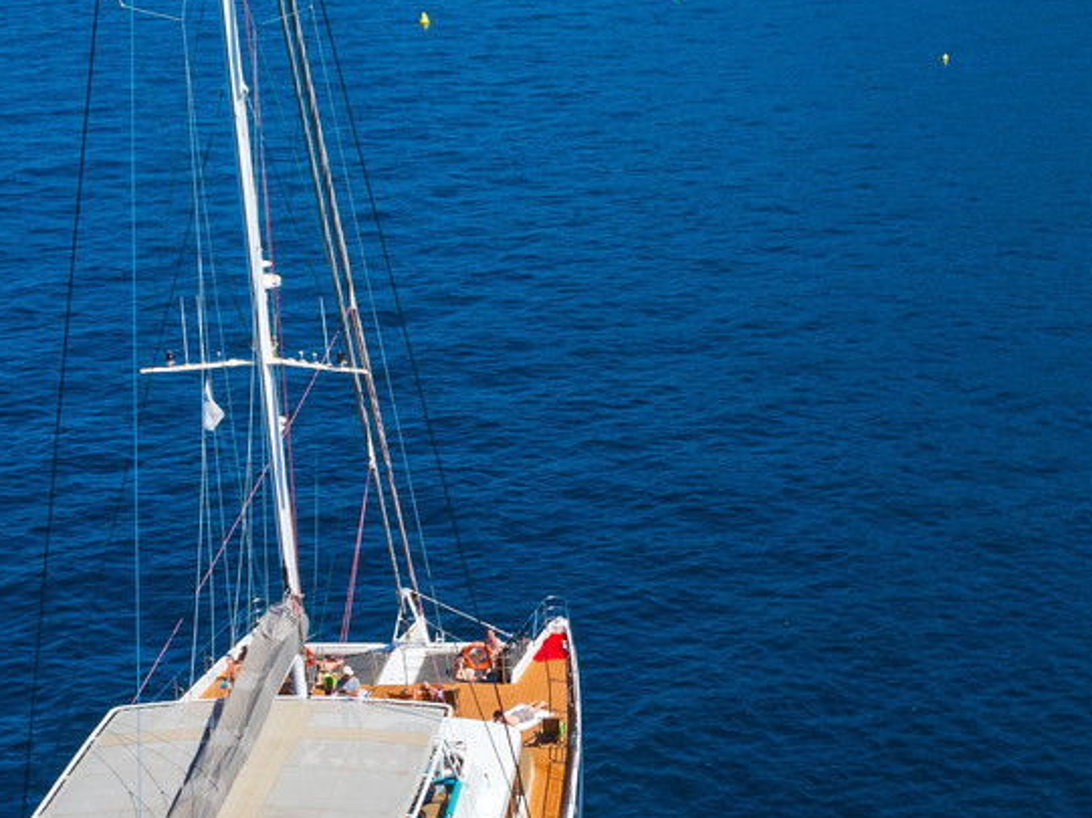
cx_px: 815
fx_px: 2238
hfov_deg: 27.1
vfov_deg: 20.4
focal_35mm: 71
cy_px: 697
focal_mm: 12.3
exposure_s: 1/200
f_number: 11
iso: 100
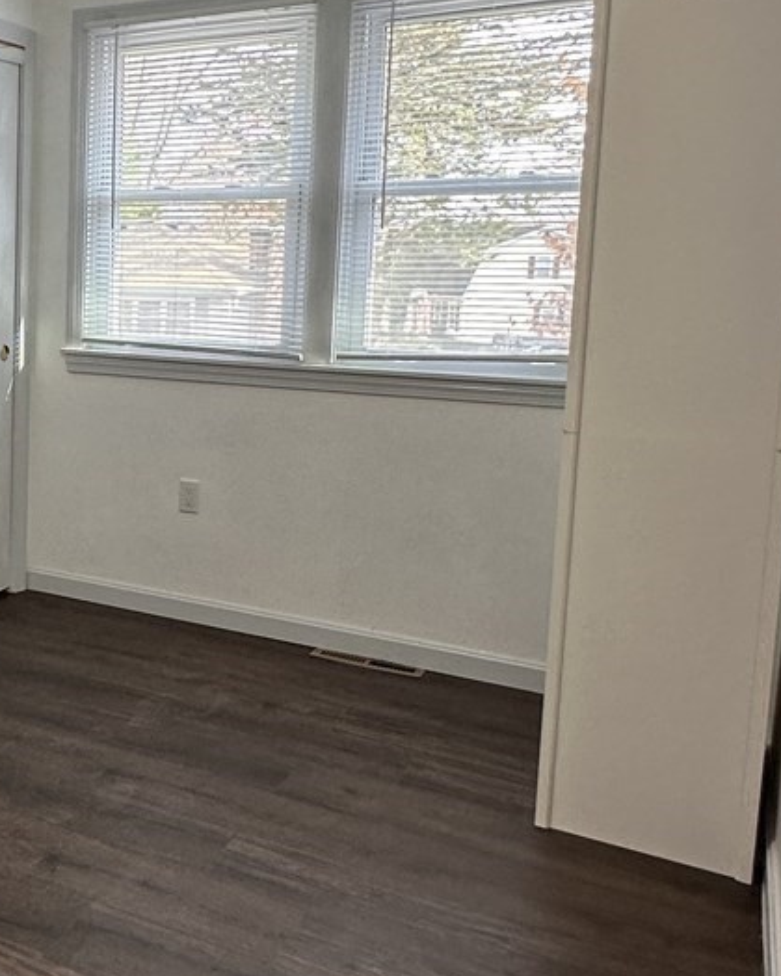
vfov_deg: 45.5
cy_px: 390
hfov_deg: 33.1
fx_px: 1156
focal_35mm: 40
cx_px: -58
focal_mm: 2.22
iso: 160
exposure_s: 1/120
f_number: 2.2
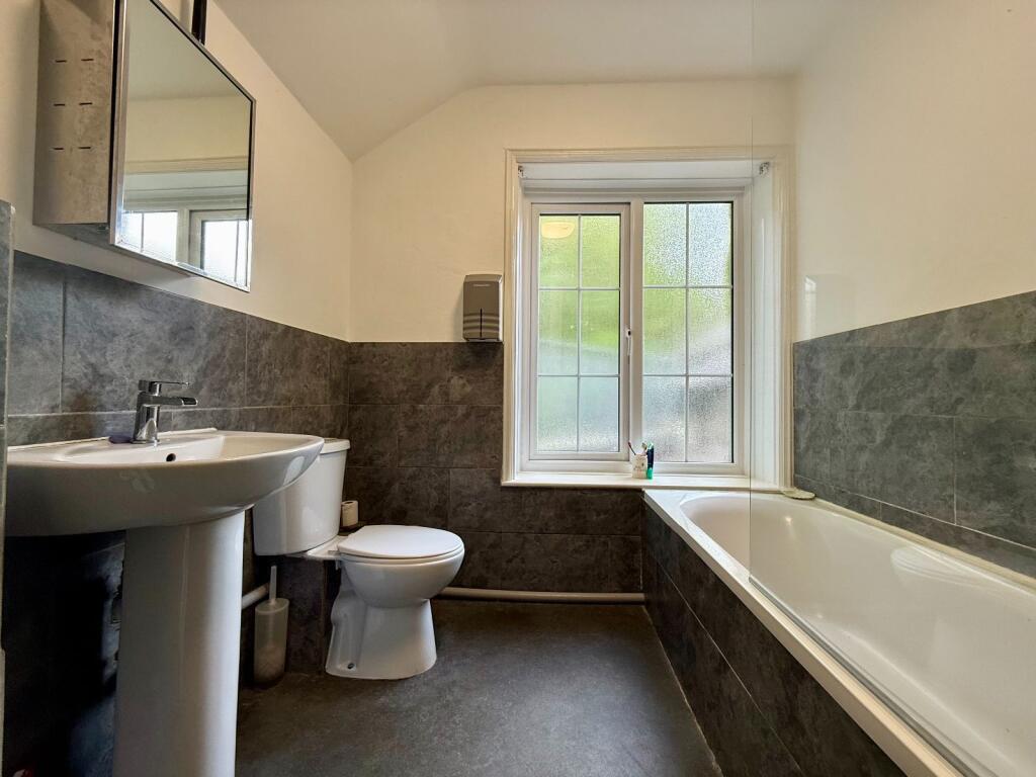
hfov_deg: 102.1
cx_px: 518
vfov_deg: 85.7
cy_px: 388
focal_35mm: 14
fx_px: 419
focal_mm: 2.22
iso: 125
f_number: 2.2
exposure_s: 1/100
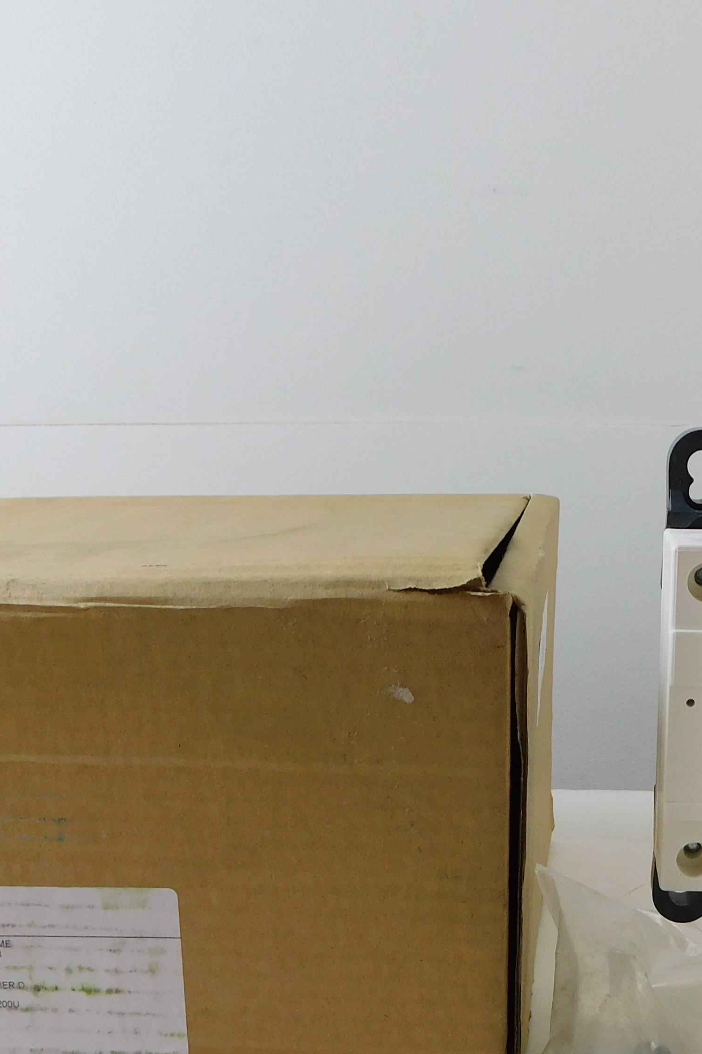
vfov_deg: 39.2
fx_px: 1433
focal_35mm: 49
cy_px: 802
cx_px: 526
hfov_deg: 27.2
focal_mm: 4
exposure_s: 1/30
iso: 160
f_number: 3
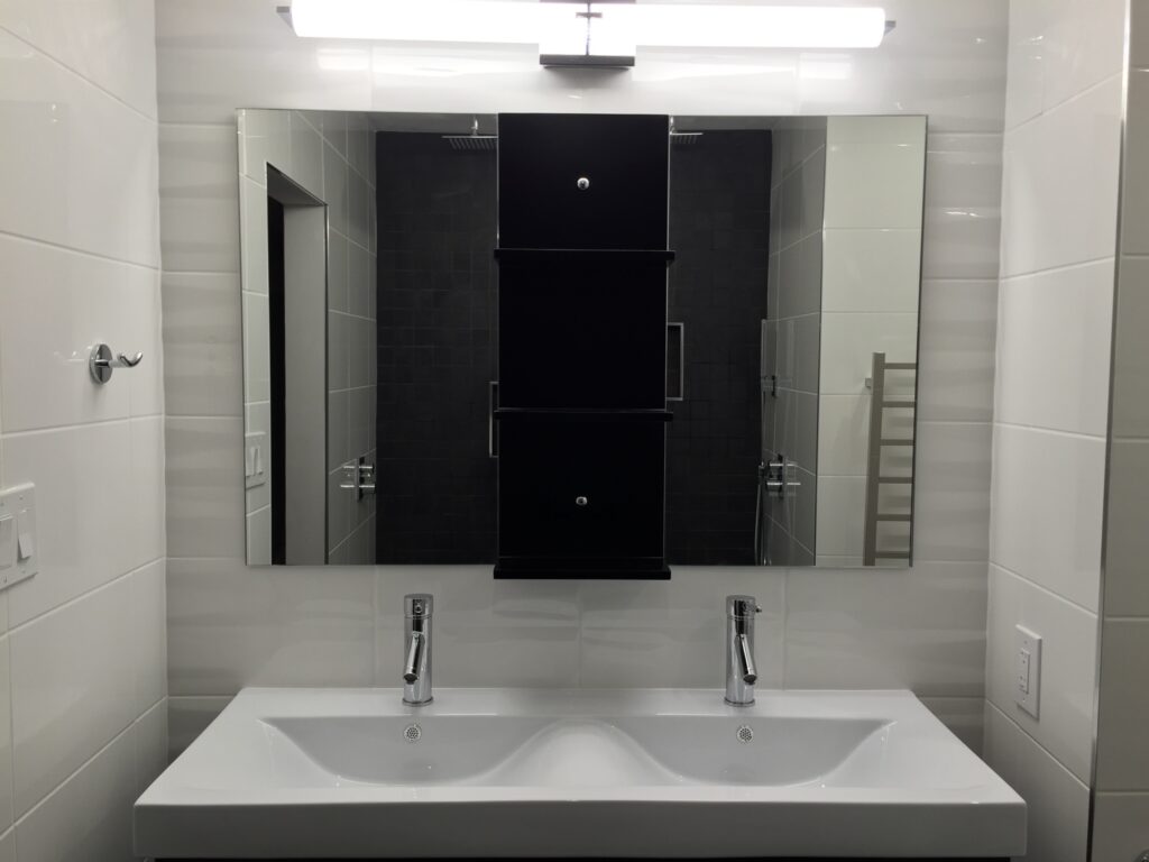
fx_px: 963
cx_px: 574
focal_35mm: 29
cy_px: 431
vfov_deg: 48.2
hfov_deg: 61.7
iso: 32
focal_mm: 4.15
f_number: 2.2
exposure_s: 1/40
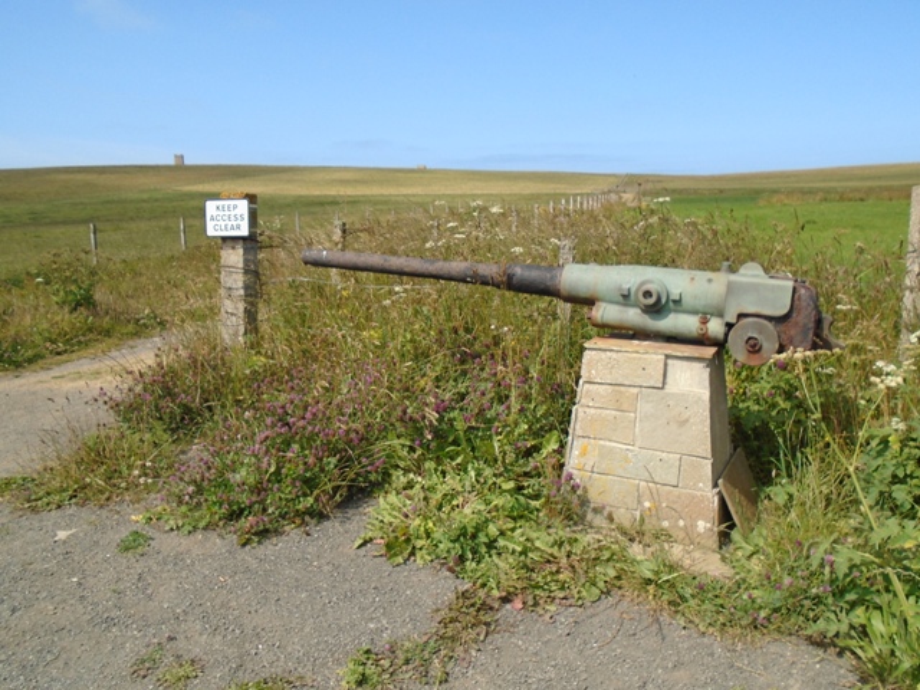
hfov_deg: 67.3
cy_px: 345
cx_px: 460
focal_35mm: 26
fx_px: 691
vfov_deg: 53.1
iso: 100
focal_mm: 4.6
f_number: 8
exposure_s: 1/160
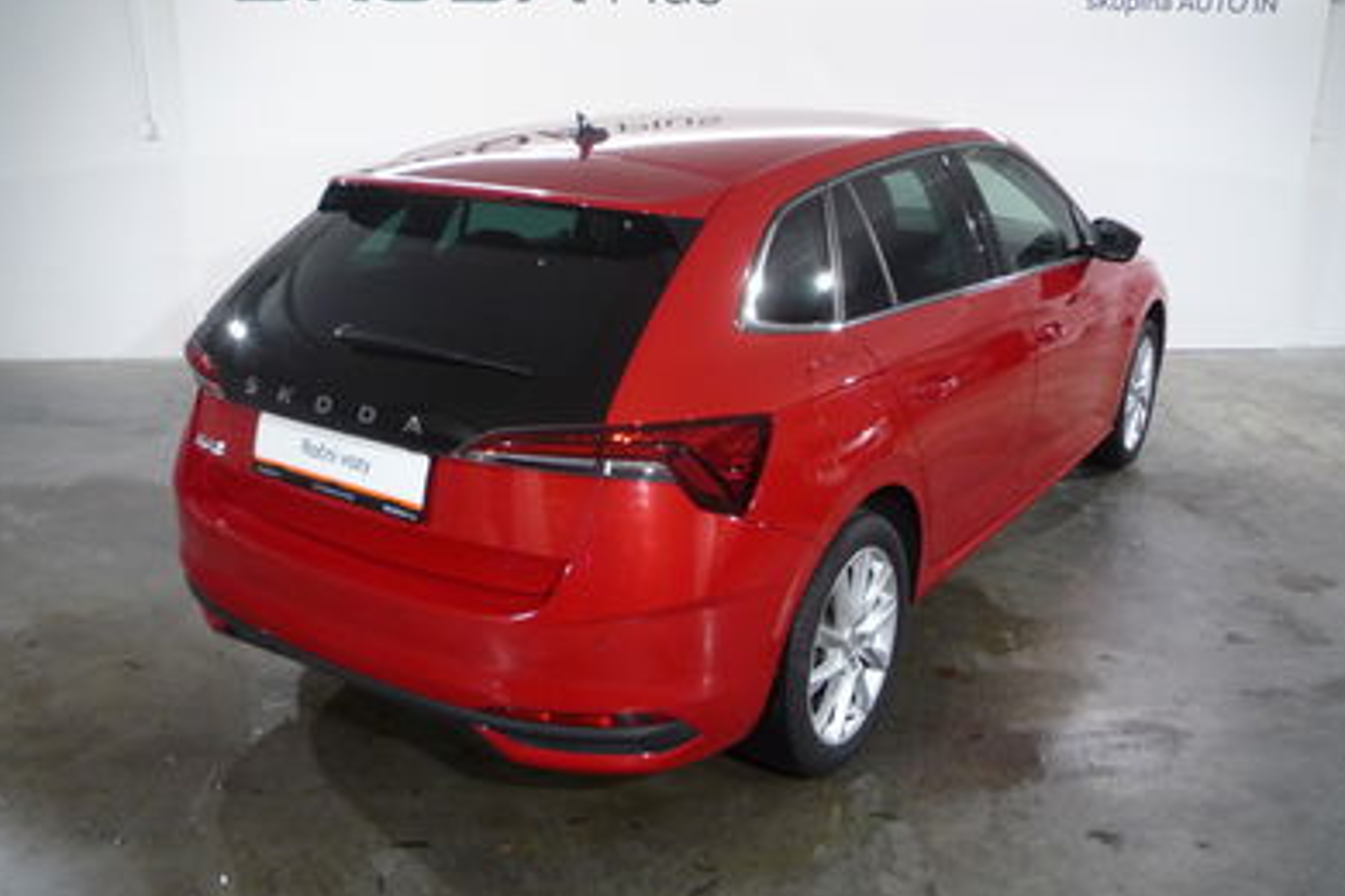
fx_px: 1195
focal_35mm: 32
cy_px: 424
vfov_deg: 41.1
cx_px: 676
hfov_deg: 58.7
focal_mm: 5.2
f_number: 3.3
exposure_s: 1/30
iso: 250
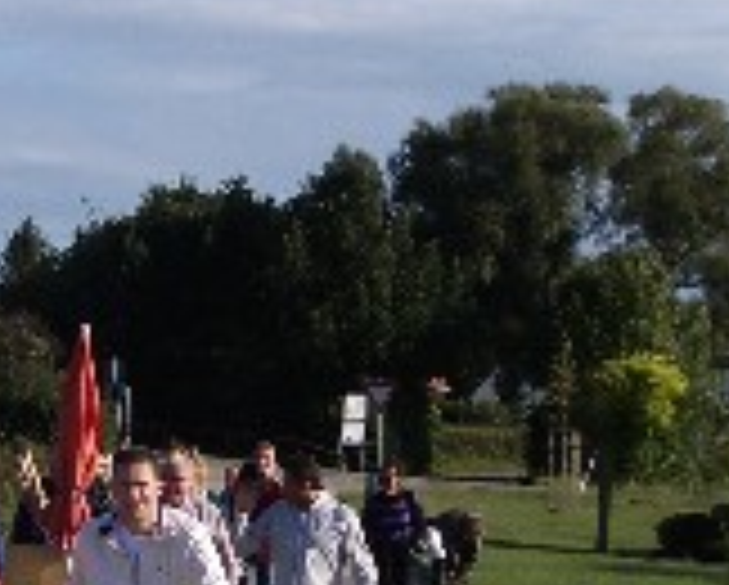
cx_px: 81
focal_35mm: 116
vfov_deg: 13.3
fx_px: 2506
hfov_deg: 16.4
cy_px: 436
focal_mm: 5.8
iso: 80
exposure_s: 1/640
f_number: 4.3
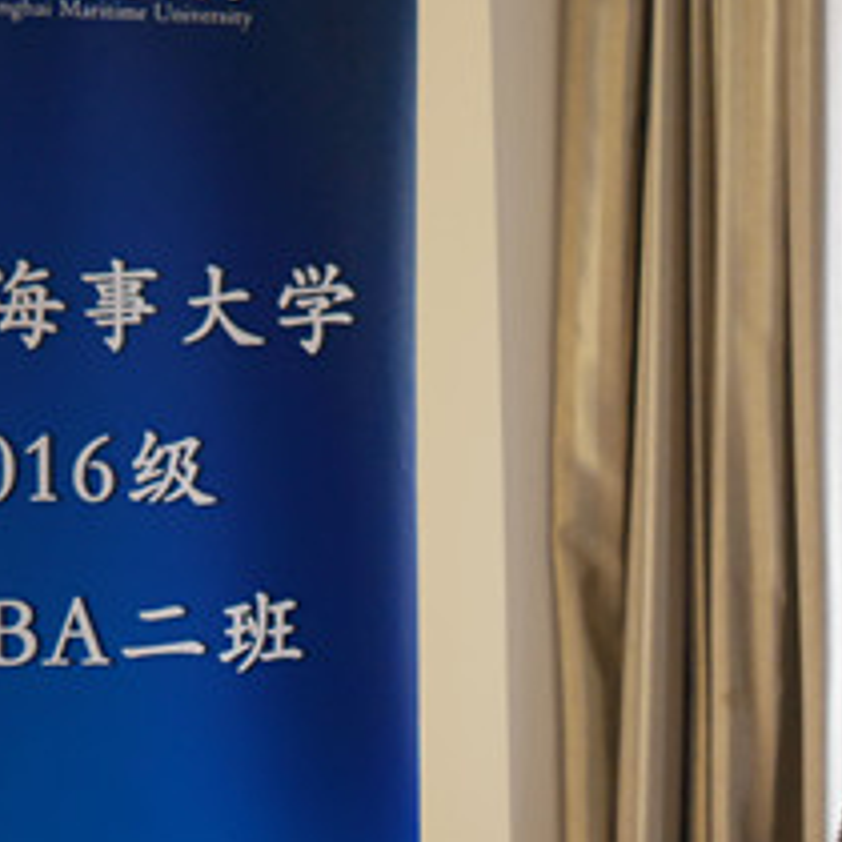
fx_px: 5697
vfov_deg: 8.4
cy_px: 768
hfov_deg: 8.3
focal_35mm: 207
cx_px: 1135
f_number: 5
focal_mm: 42
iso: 800
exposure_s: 1/60
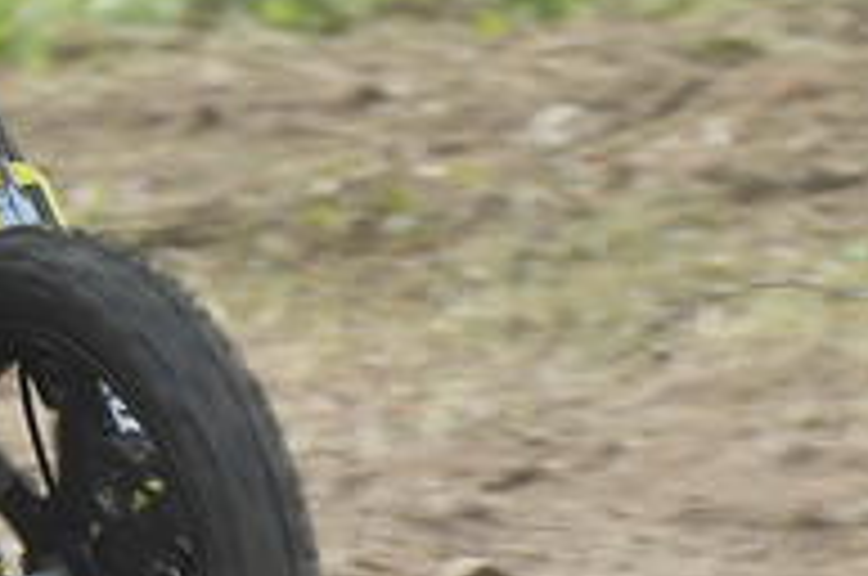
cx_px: -654
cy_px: -148
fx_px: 31075
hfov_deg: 1.6
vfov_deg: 1.1
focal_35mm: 1291
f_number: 5.6
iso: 100
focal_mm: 170
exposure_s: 1/400
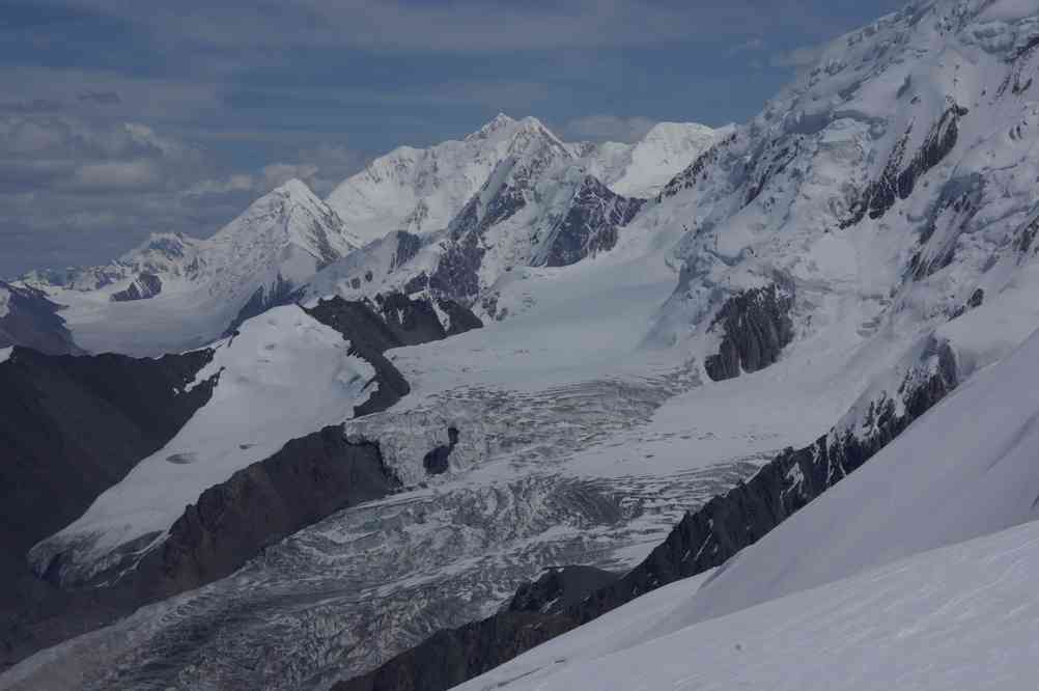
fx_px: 3027
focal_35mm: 105
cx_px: 520
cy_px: 346
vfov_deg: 13.0
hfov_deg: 19.5
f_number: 19
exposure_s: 1/250
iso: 100
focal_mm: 70
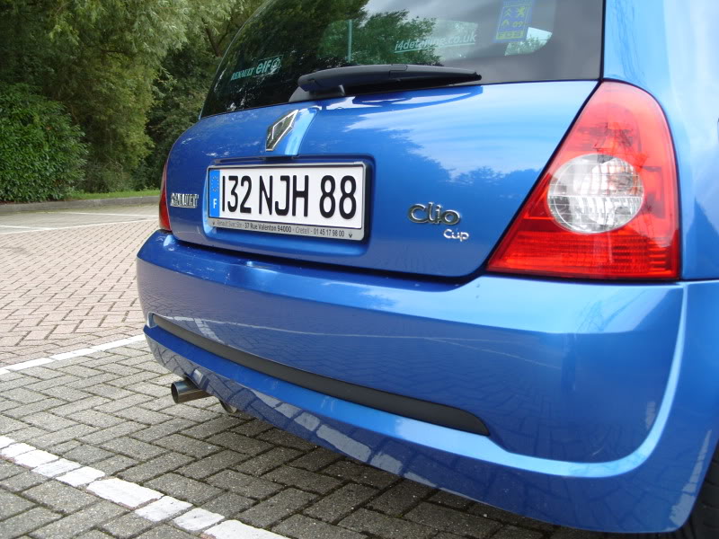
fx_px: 727
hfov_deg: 52.6
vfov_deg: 40.7
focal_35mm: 35
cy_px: 270
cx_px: 360
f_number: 2.8
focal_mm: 7.8
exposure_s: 1/45
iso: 80
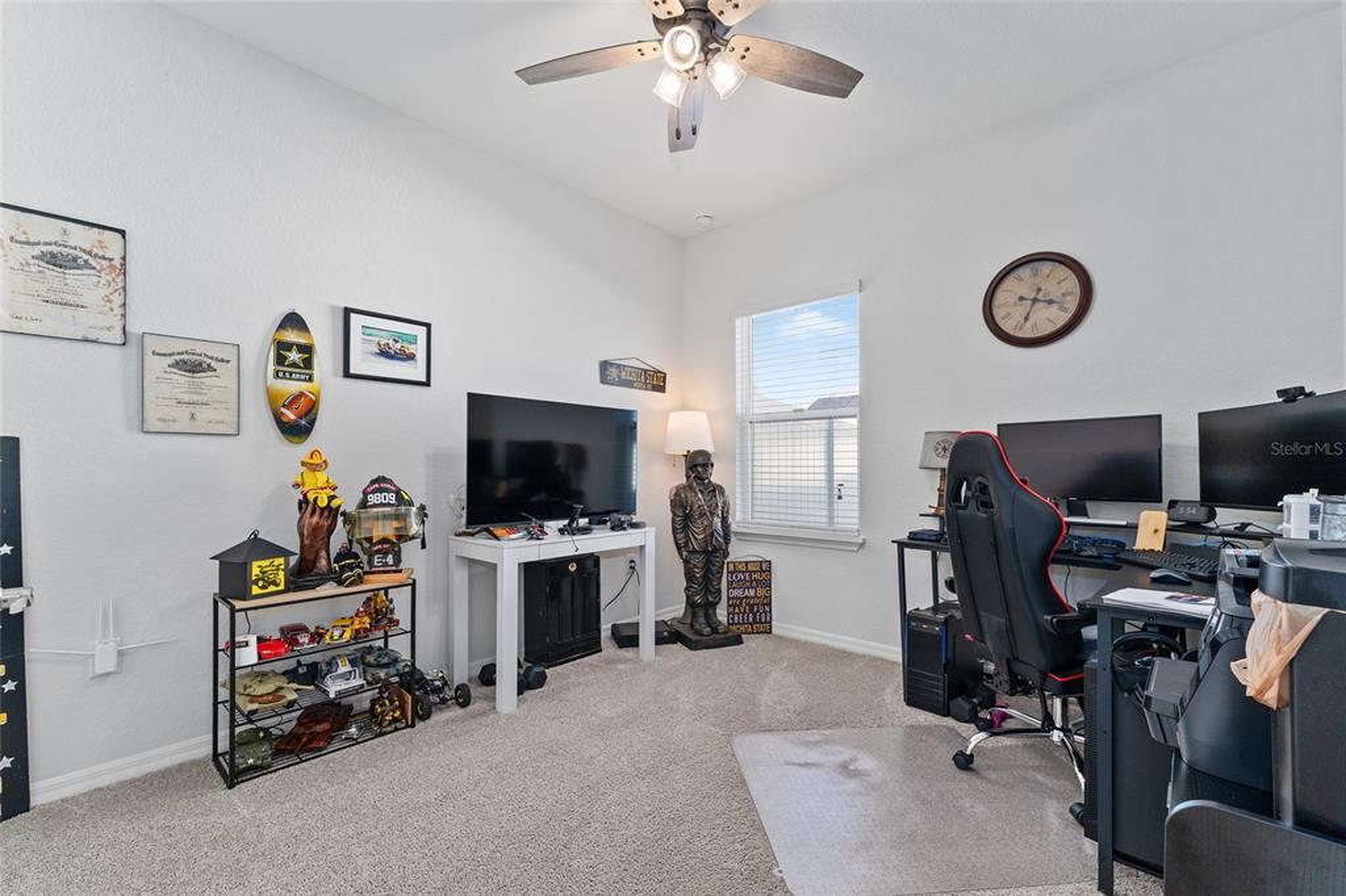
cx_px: 673
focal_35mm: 15
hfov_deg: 99.7
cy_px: 448
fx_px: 568
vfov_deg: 76.5
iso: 500
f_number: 7.1
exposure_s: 1/13
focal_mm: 15.2
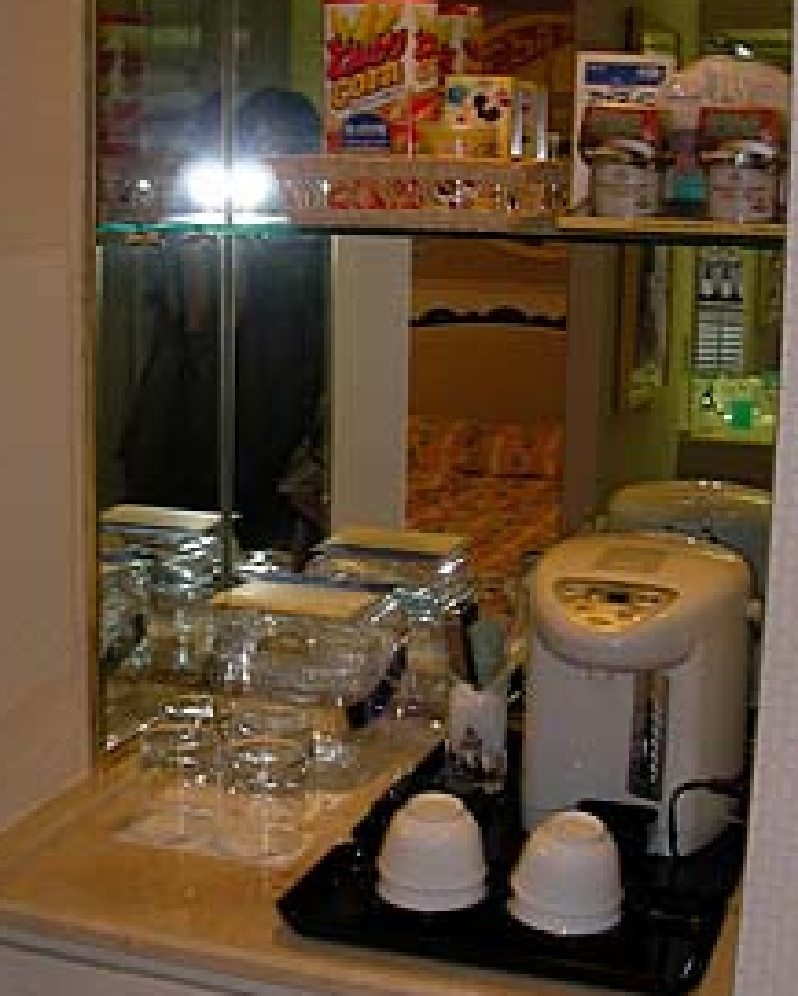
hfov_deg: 25.7
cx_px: 302
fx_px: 1741
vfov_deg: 31.9
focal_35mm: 59
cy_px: 467
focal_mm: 6.3
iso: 100
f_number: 3.5
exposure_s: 1/30
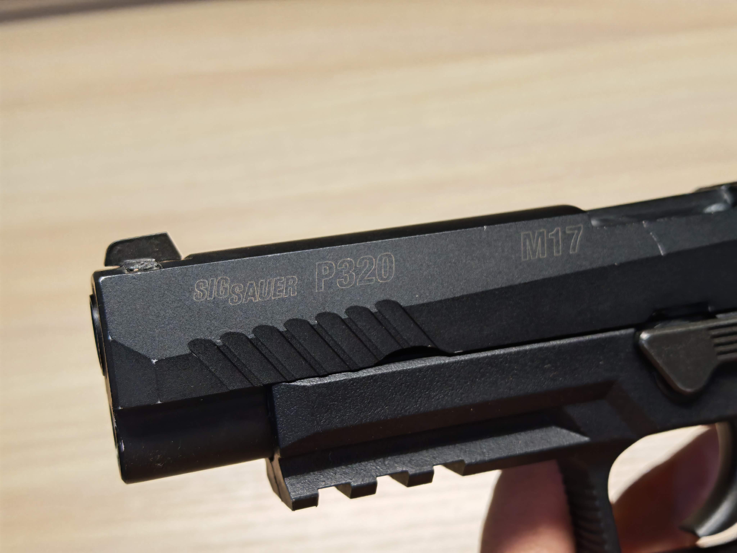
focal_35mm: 48
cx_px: 368
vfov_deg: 30.3
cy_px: 276
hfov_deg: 39.7
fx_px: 1022
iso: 125
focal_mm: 6.83
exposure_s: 1/100
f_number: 2
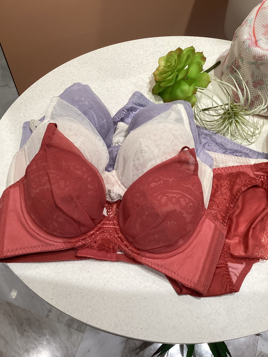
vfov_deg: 58.4
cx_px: 134
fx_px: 320
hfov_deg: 45.4
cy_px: 178
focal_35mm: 31
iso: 40
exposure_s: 1/100
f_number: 2.4
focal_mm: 3.3
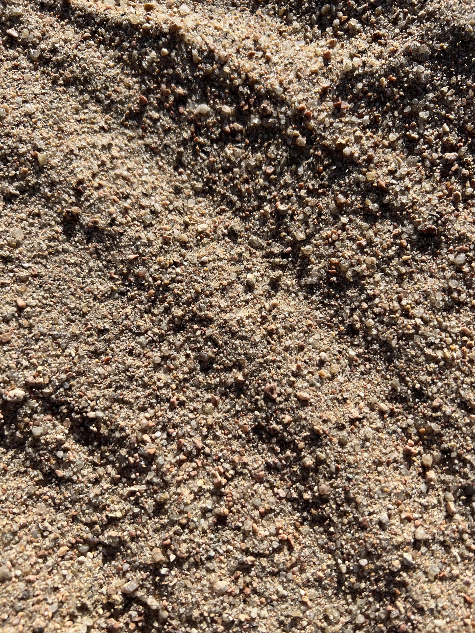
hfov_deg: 53.1
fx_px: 476
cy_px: 316
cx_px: 238
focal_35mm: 26
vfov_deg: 67.3
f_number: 1.5
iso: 50
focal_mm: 5.7
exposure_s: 1/3704
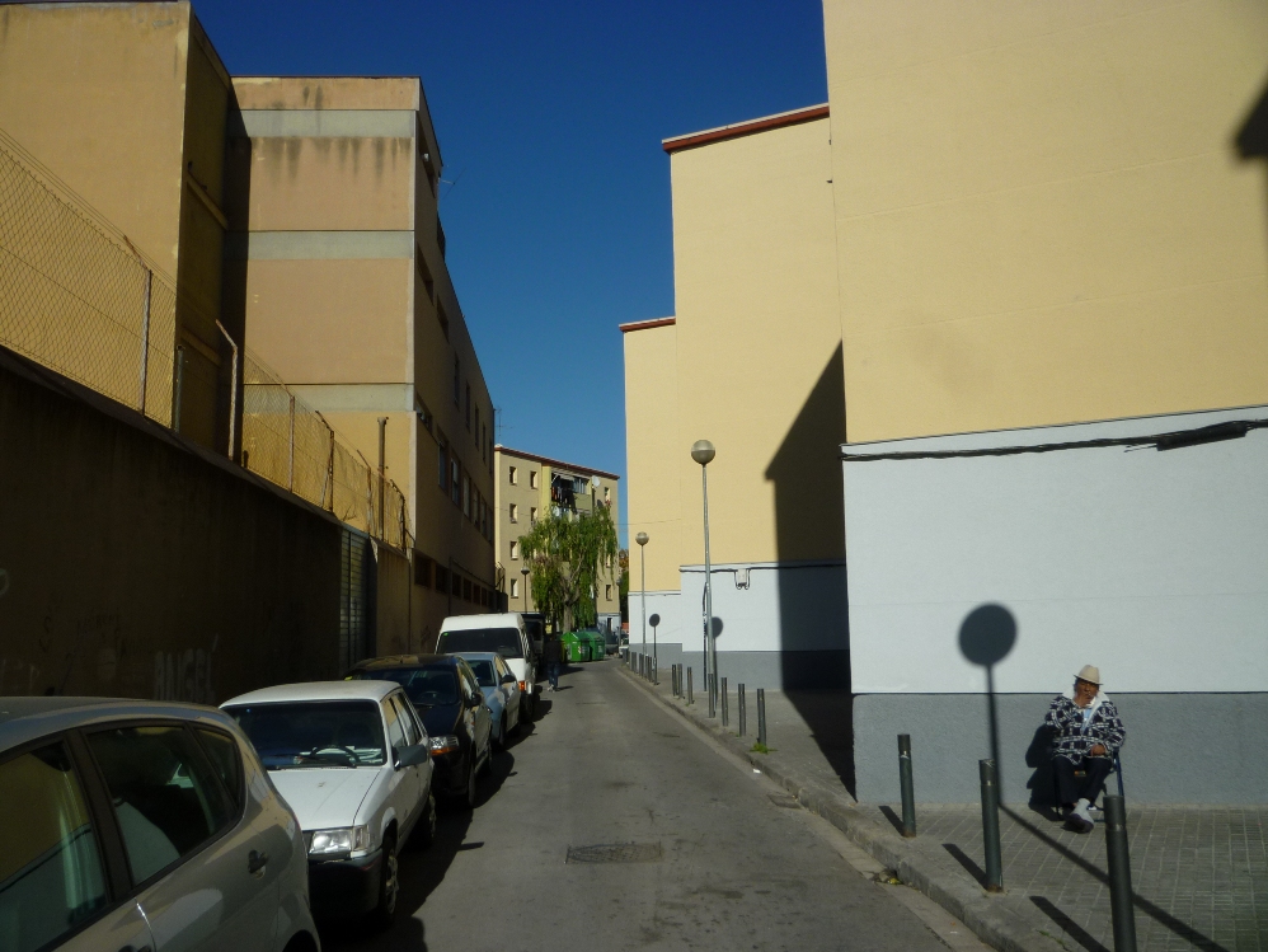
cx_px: 634
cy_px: 476
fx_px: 1063
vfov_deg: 48.2
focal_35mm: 29
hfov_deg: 61.6
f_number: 6.3
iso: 80
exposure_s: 1/640
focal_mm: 5.2
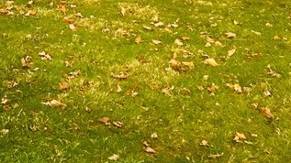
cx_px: -151
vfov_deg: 10.9
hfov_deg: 18.5
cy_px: -147
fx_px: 787
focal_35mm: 102
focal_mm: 4.15
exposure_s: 1/227
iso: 25
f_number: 2.2
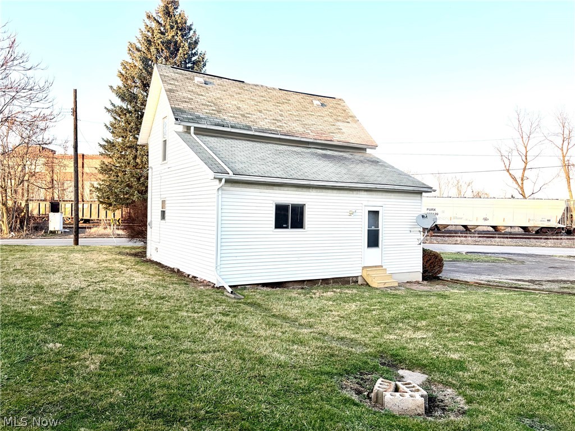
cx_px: 288
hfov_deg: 67.3
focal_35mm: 26
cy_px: 216
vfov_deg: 53.1
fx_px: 432
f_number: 1.6
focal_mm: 5.96
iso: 50
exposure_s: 1/782
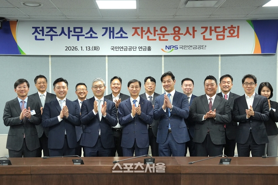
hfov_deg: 41.1
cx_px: 139
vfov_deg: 28.1
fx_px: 371
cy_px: 92
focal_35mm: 48
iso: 2500
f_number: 4.5
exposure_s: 1/250
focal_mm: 48
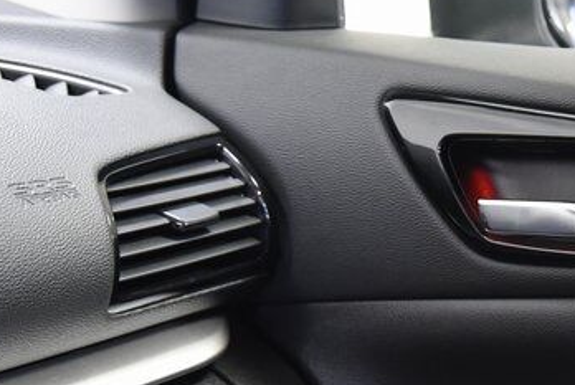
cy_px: 357
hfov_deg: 19.6
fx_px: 1599
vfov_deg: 13.6
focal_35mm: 100
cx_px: 611
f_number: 4
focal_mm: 34
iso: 2500
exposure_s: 1/15
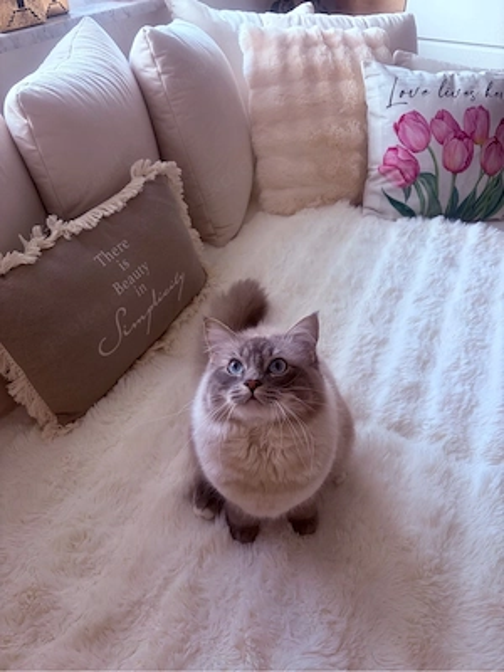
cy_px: 336
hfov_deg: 53.1
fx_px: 505
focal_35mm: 26
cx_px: 252
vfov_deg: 67.3
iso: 64
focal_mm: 5.96
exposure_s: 1/122
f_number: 1.6
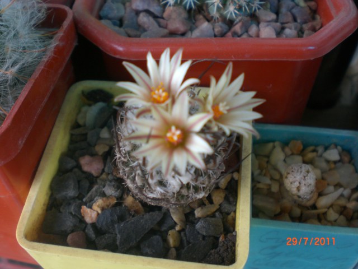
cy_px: 134
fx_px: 393
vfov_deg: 37.7
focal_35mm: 38
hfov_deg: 49.0
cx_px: 179
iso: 100
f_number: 3.1
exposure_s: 1/60
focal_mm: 6.3
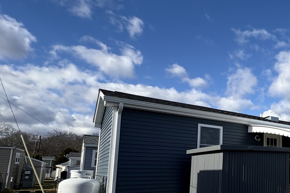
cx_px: 291
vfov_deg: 41.4
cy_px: 139
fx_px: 250
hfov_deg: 49.2
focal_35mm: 31
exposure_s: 1/1789
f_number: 2.2
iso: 50
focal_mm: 2.22
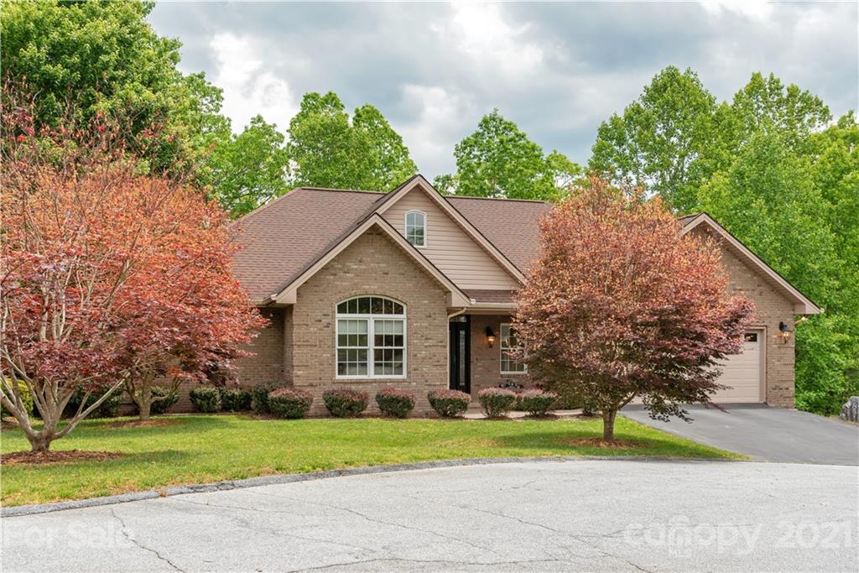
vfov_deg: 37.9
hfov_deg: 54.4
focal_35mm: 35
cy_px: 286
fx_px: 835
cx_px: 430
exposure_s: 1/1000
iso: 320
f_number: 7.1
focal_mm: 35
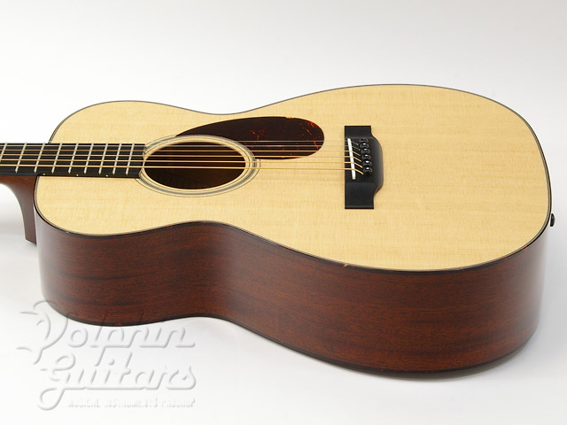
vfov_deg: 18.7
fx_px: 1294
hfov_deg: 24.7
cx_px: 284
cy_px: 212
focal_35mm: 79
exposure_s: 1
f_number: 16
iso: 400
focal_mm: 53
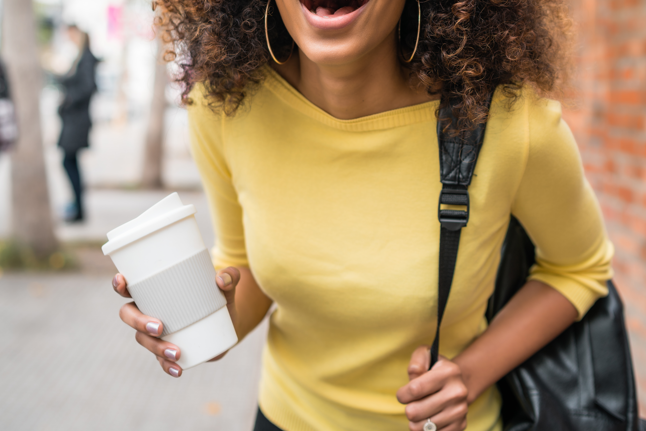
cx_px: 330
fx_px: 969
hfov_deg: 36.9
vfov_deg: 24.7
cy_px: 101
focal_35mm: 54
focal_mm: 35
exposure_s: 1/250
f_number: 2.2
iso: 100
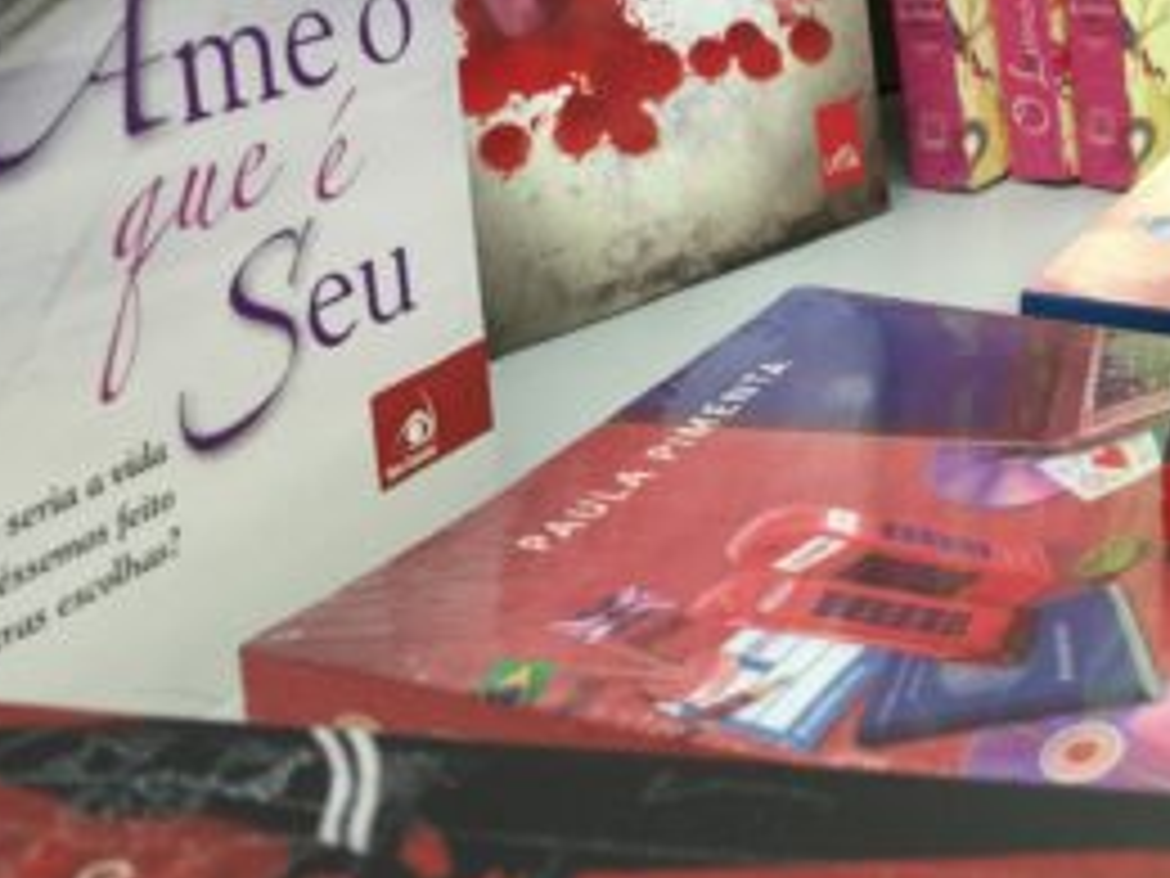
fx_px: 1960
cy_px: 153
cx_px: 1098
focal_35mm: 58
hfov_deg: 31.4
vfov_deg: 24.7
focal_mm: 4.15
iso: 125
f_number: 2.2
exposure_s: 1/30
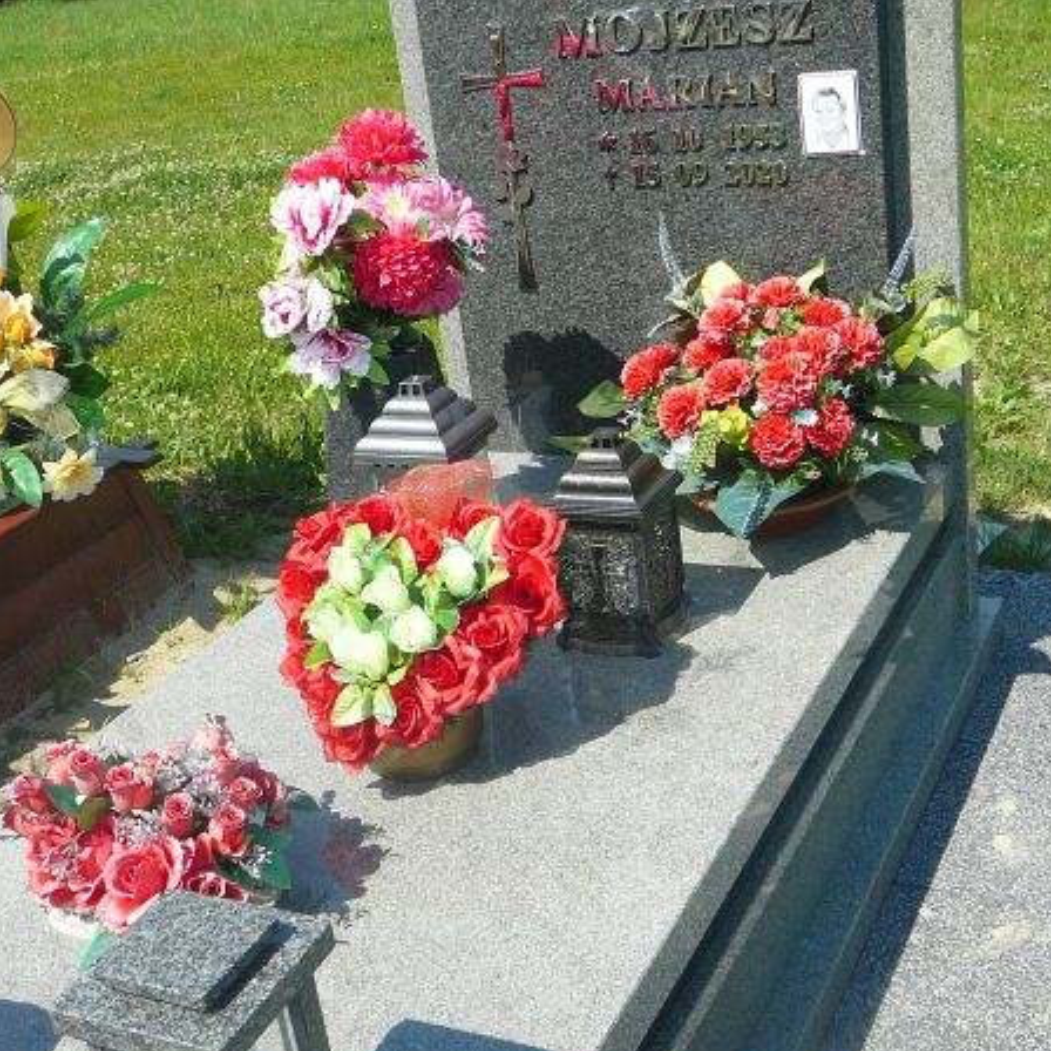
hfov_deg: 35.4
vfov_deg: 35.3
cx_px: 504
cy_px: 561
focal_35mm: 48
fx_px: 1649
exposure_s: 1/800
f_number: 3
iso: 80
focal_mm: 5.6
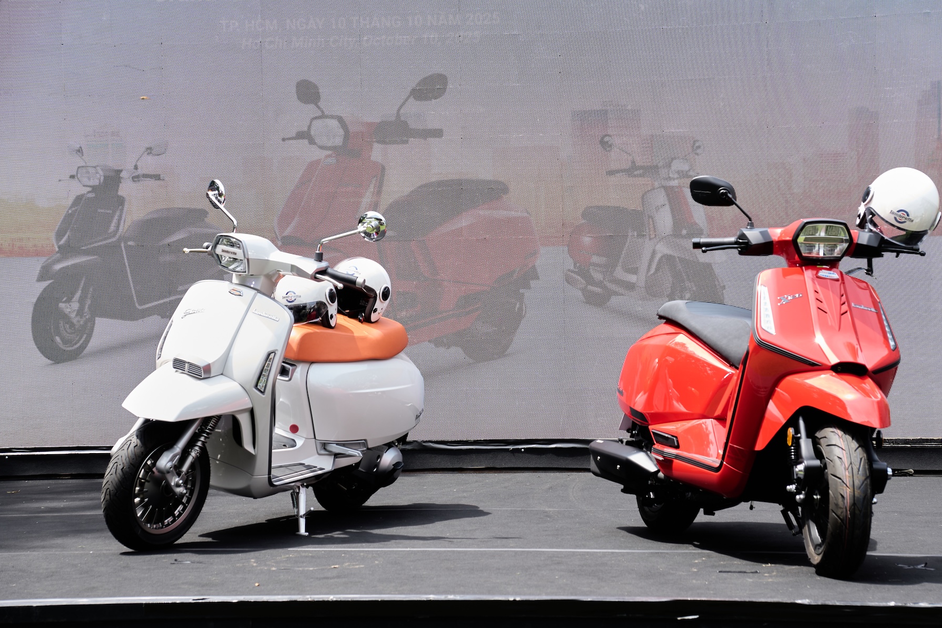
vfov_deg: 15.7
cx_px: 501
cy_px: 320
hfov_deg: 23.4
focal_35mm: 87
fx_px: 2276
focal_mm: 54
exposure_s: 1/160
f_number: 5
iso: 200
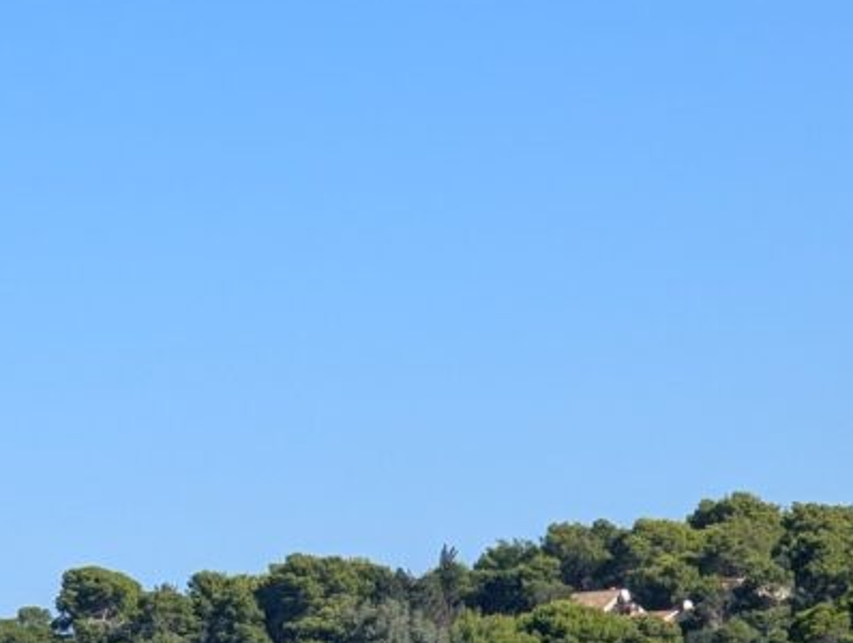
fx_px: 6986
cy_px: 642
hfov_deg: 7.0
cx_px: 186
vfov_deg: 5.3
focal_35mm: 283
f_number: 2.8
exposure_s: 1/705
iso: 48
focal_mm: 17.91
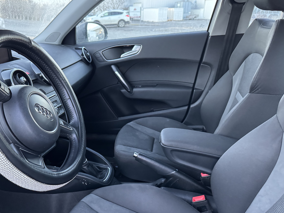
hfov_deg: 57.9
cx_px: 113
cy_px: 132
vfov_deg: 45.1
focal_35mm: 31
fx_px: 254
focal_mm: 6.76
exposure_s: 1/60
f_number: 1.78
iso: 800
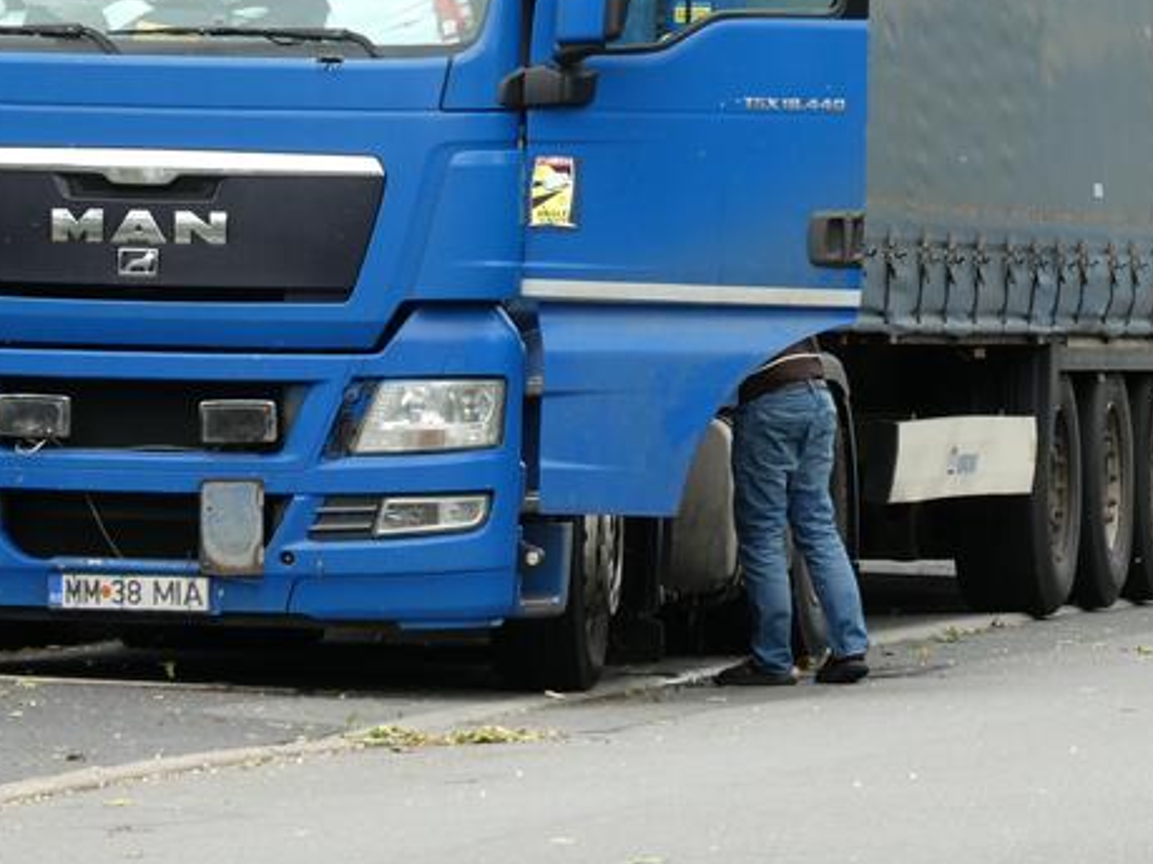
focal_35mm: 436
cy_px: 153
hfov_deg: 4.5
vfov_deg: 3.4
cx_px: 384
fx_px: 14519
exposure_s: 1/100
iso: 80
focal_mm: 44.8
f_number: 5.6
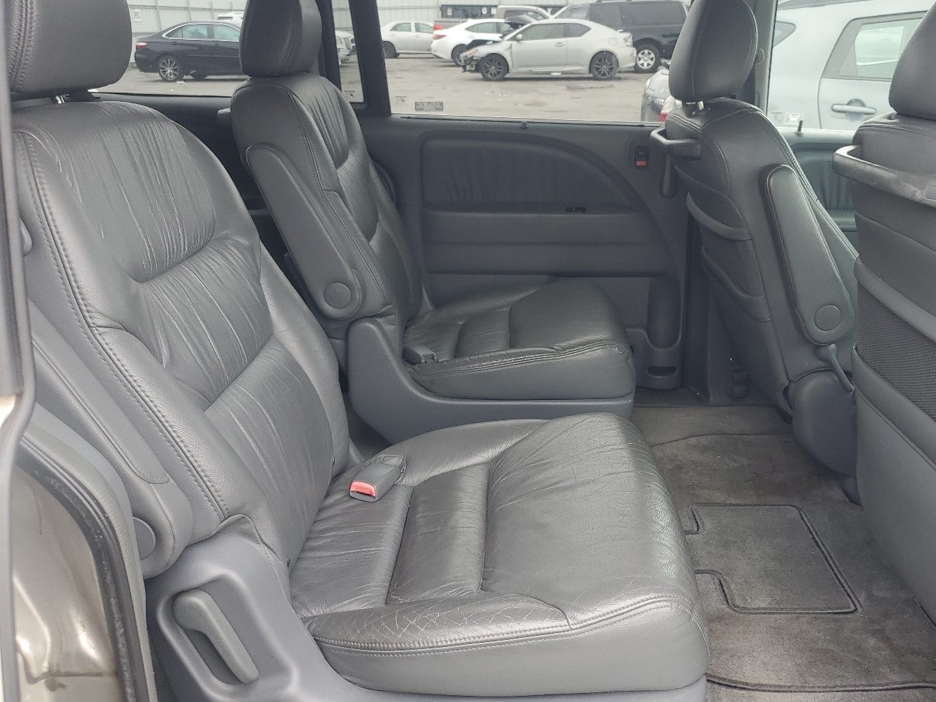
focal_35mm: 31
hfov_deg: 58.2
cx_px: 515
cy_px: 369
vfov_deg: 45.4
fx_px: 838
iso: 52
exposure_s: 1/120
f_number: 1.5
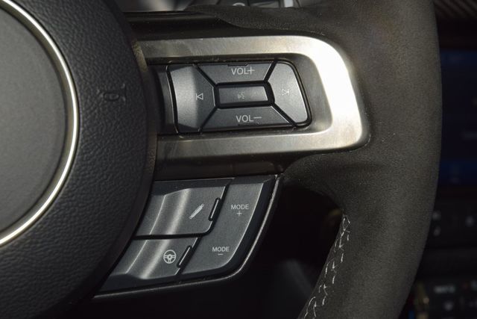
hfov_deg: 28.1
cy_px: 160
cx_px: 238
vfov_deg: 18.9
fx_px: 954
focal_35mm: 72
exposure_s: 1/60
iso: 100
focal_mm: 48
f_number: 8
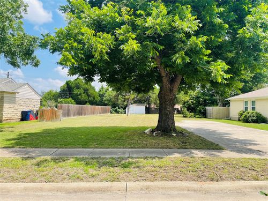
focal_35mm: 26
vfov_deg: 53.1
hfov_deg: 67.3
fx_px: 201
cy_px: 100
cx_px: 134
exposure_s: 1/1887
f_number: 1.6
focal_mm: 4.2
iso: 32
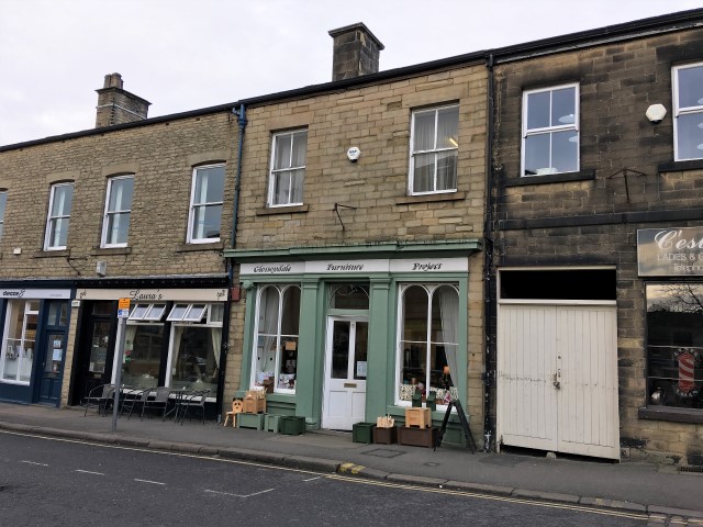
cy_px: 264
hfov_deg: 61.7
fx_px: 589
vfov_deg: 48.2
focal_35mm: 29
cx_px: 352
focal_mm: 4.15
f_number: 2.2
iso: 25
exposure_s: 1/349
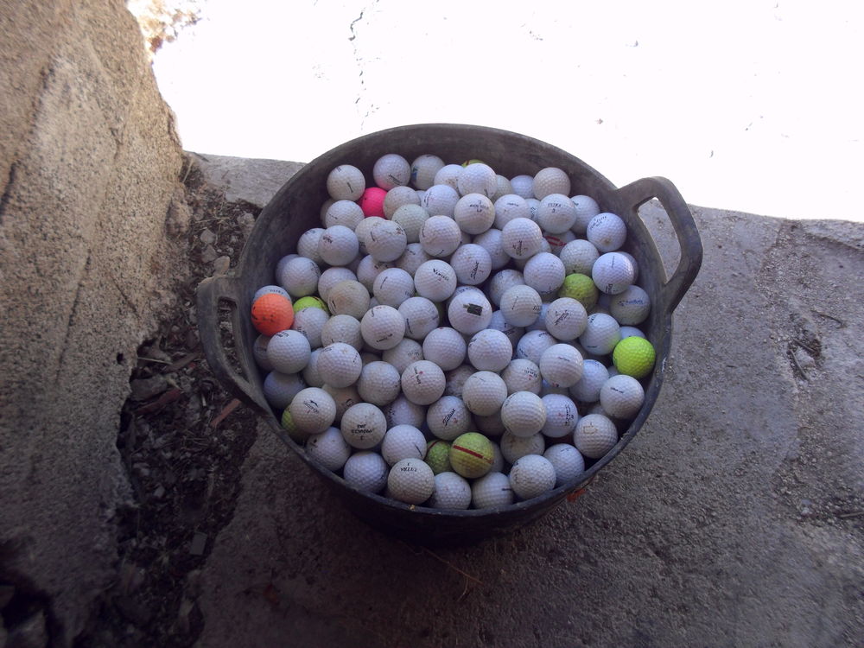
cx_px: 432
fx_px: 874
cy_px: 324
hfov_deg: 52.6
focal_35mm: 35
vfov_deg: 40.7
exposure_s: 1/180
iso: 100
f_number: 3.2
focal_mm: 6.3
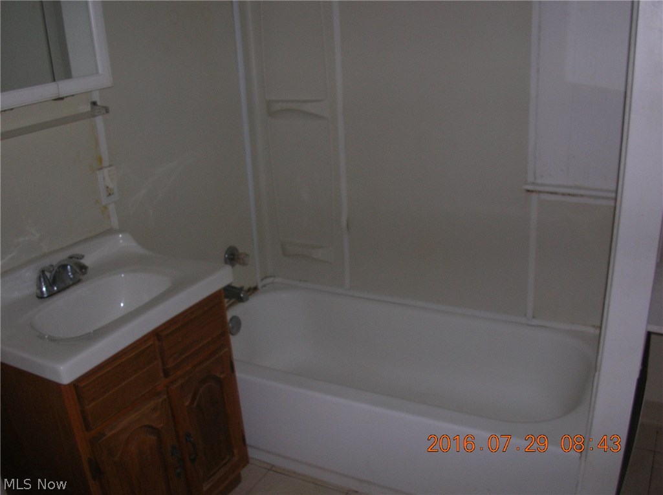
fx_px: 669
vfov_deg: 40.6
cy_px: 248
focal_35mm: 35
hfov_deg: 52.7
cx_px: 332
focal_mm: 5.8
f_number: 5.6
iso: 65
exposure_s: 1/60.1
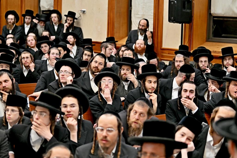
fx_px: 691
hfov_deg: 19.5
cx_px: 118
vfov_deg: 13.0
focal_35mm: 105
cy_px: 79
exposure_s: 1/160
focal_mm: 70
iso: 320
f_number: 2.8
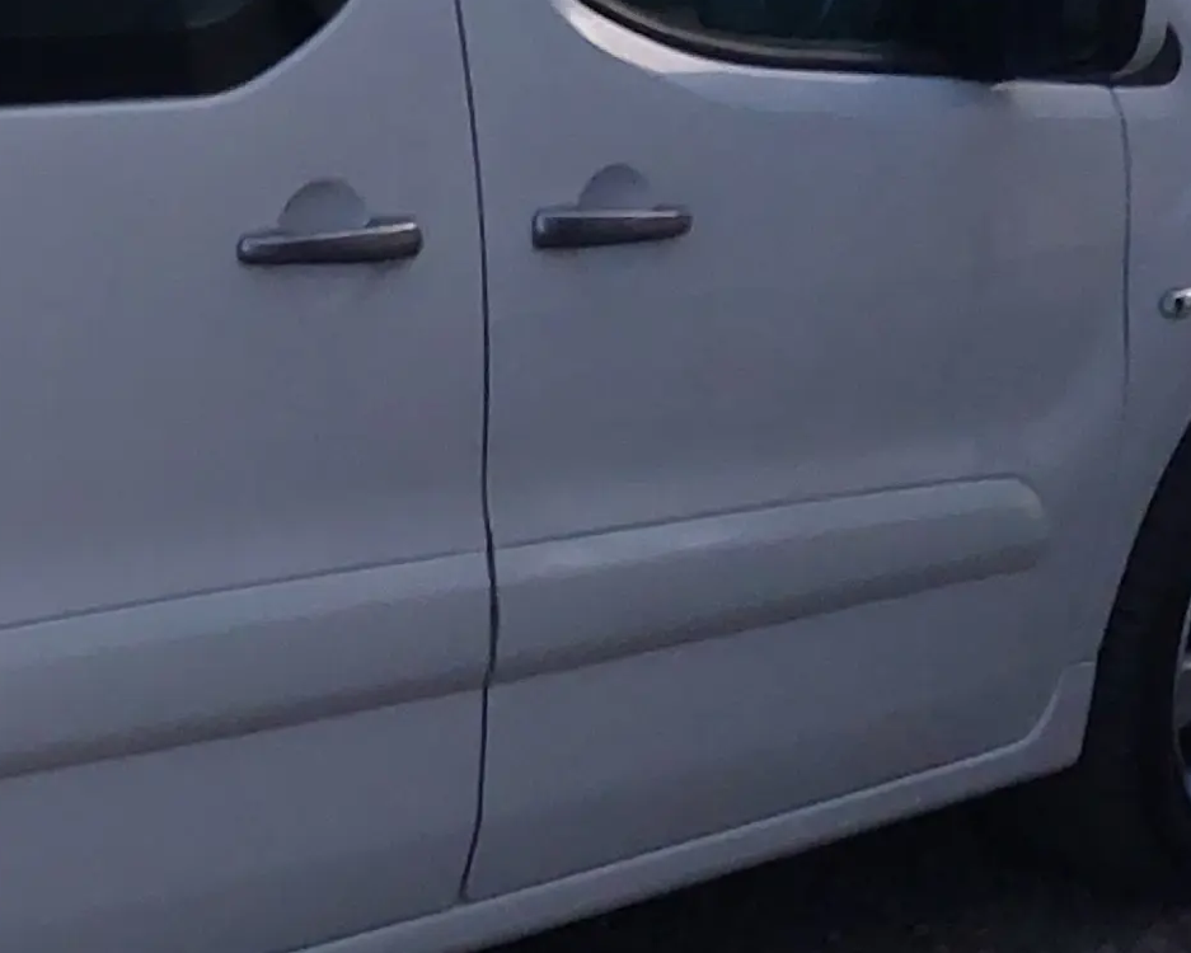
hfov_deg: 14.6
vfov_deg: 12.8
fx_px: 4231
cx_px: -731
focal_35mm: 120
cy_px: 196
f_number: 1.8
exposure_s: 1/25
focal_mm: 4.6
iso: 320
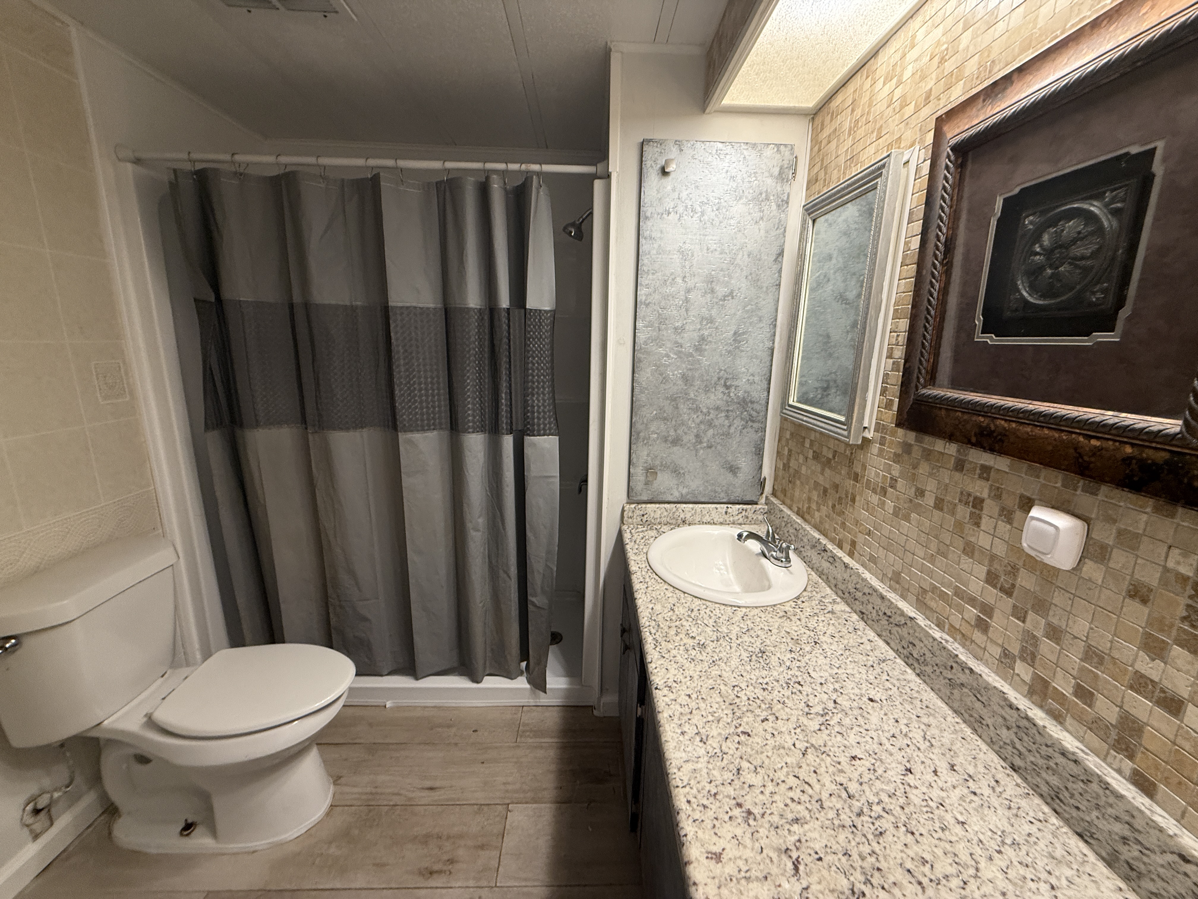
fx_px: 485
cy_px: 450
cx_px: 599
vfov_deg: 85.7
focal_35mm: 14
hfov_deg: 102.1
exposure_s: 1/60
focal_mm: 2.22
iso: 200
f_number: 2.2
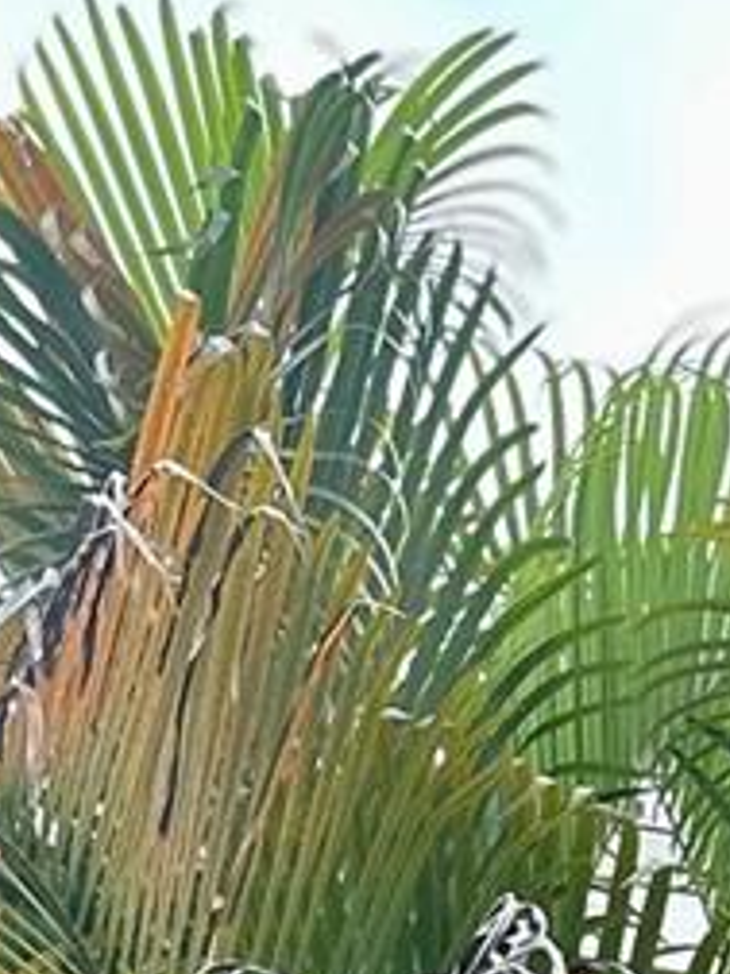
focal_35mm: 146
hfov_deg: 10.2
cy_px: 2702
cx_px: 251
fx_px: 4105
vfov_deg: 10.5
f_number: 1.78
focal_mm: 6.86
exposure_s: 1/376
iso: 80
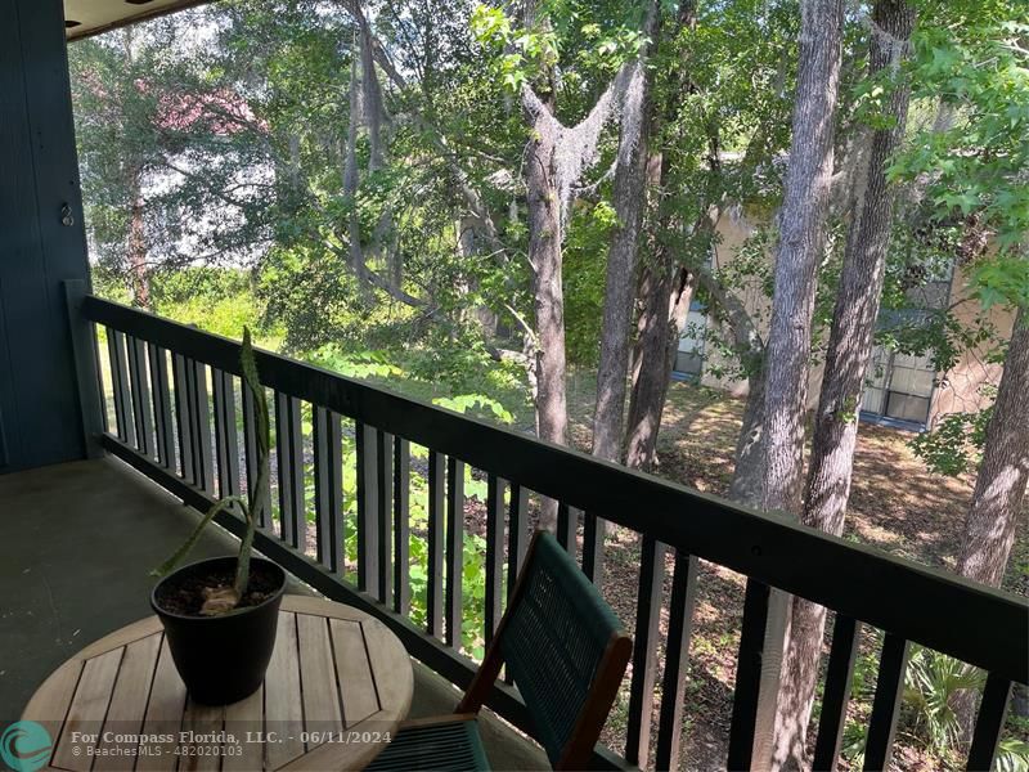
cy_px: 386
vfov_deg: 53.1
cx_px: 514
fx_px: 773
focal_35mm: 26
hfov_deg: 67.3
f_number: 1.6
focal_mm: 5.1
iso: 40
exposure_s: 1/178
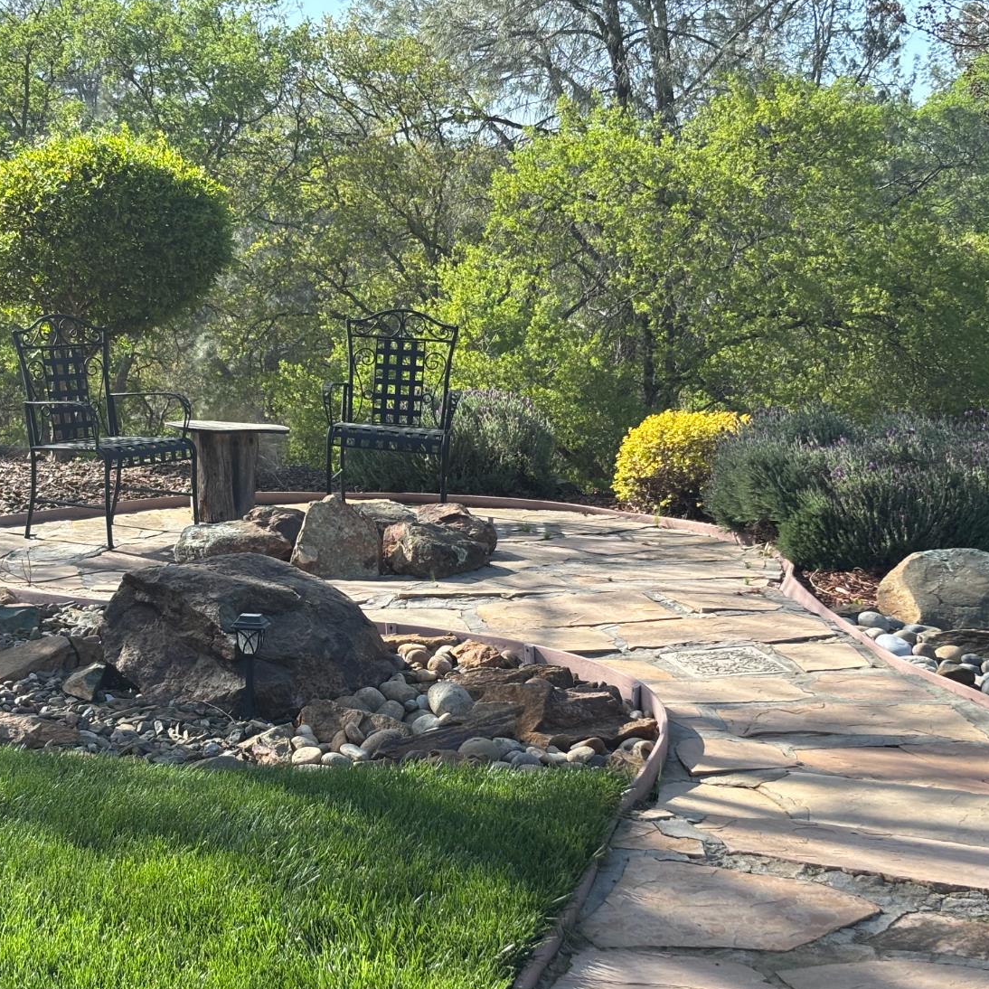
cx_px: 419
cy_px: 490
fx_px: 2036
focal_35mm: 63
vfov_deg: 27.3
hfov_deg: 27.3
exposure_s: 1/872
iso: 32
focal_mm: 5.96
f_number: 1.6
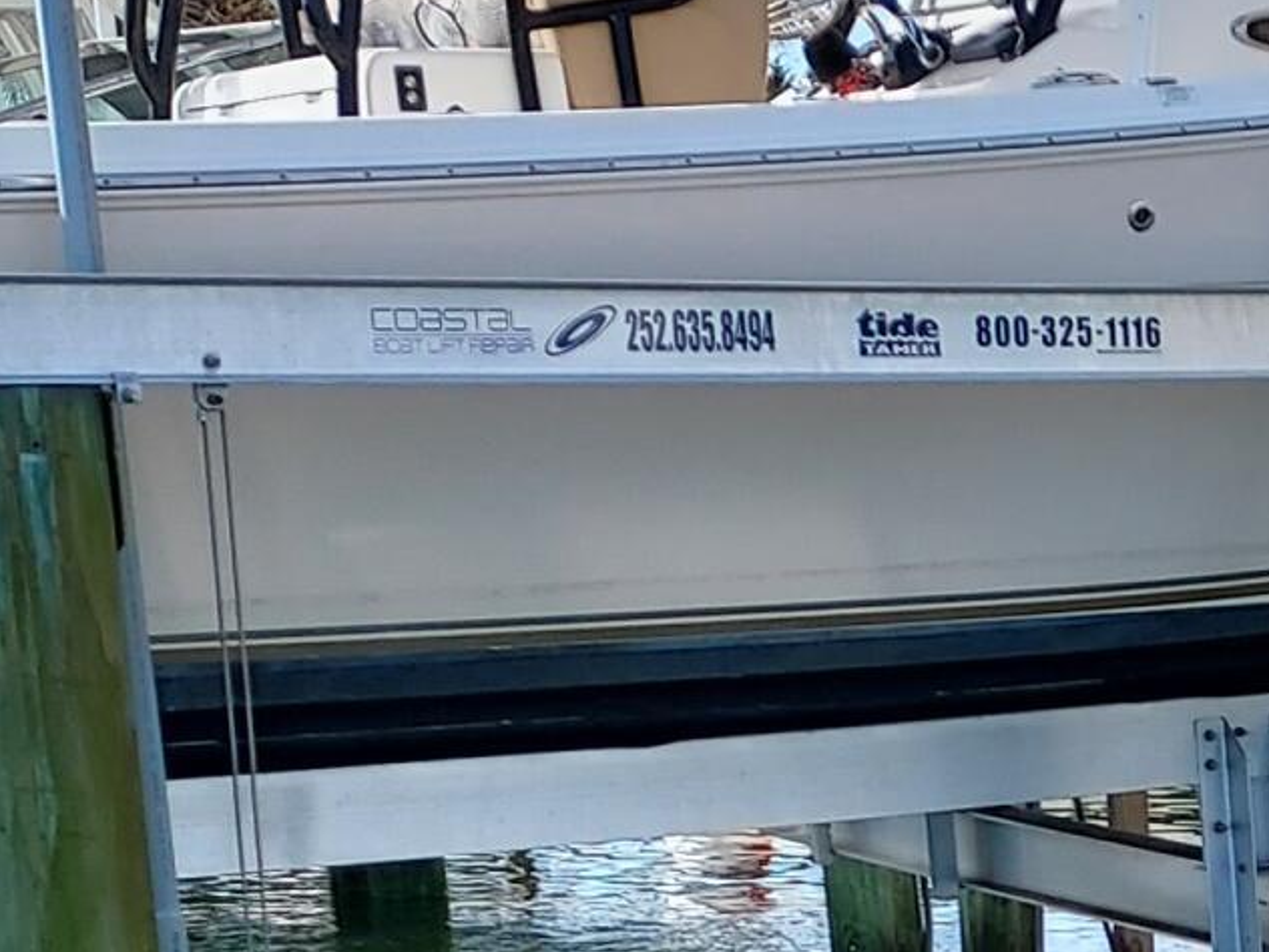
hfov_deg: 15.7
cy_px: 1348
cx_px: 1982
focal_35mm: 114
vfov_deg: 12.5
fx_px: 4179
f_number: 1.8
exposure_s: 1/894
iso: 40
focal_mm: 4.6
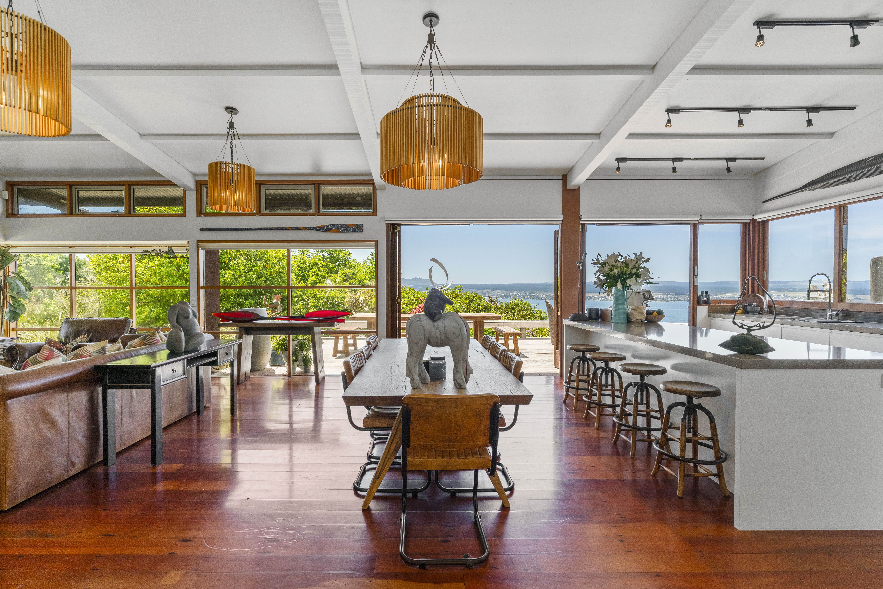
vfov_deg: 69.8
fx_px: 422
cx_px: 442
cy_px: 294
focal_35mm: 17
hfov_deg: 92.6
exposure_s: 1/320
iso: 640
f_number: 8
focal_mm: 17.2
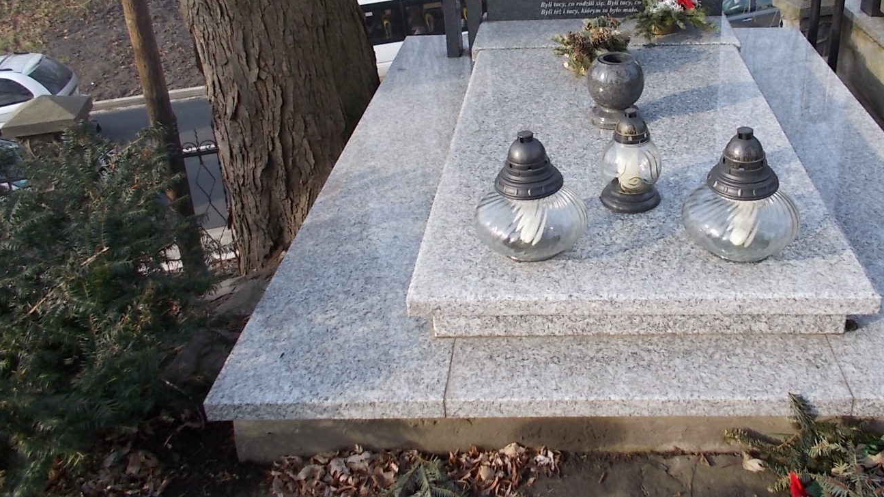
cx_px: 544
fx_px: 820
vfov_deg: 32.9
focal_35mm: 35
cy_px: 113
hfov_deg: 56.1
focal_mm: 4.6
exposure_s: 1/250
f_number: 3.2
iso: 80
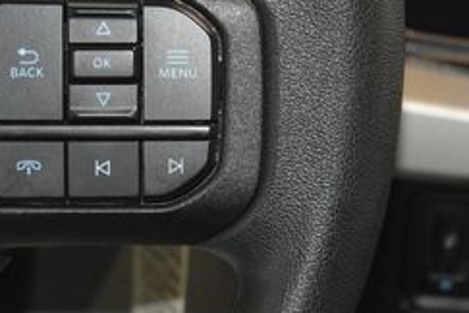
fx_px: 3608
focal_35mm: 277
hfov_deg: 7.4
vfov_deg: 5.0
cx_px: 110
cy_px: 125
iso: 2200
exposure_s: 1/30
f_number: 4.5
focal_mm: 70
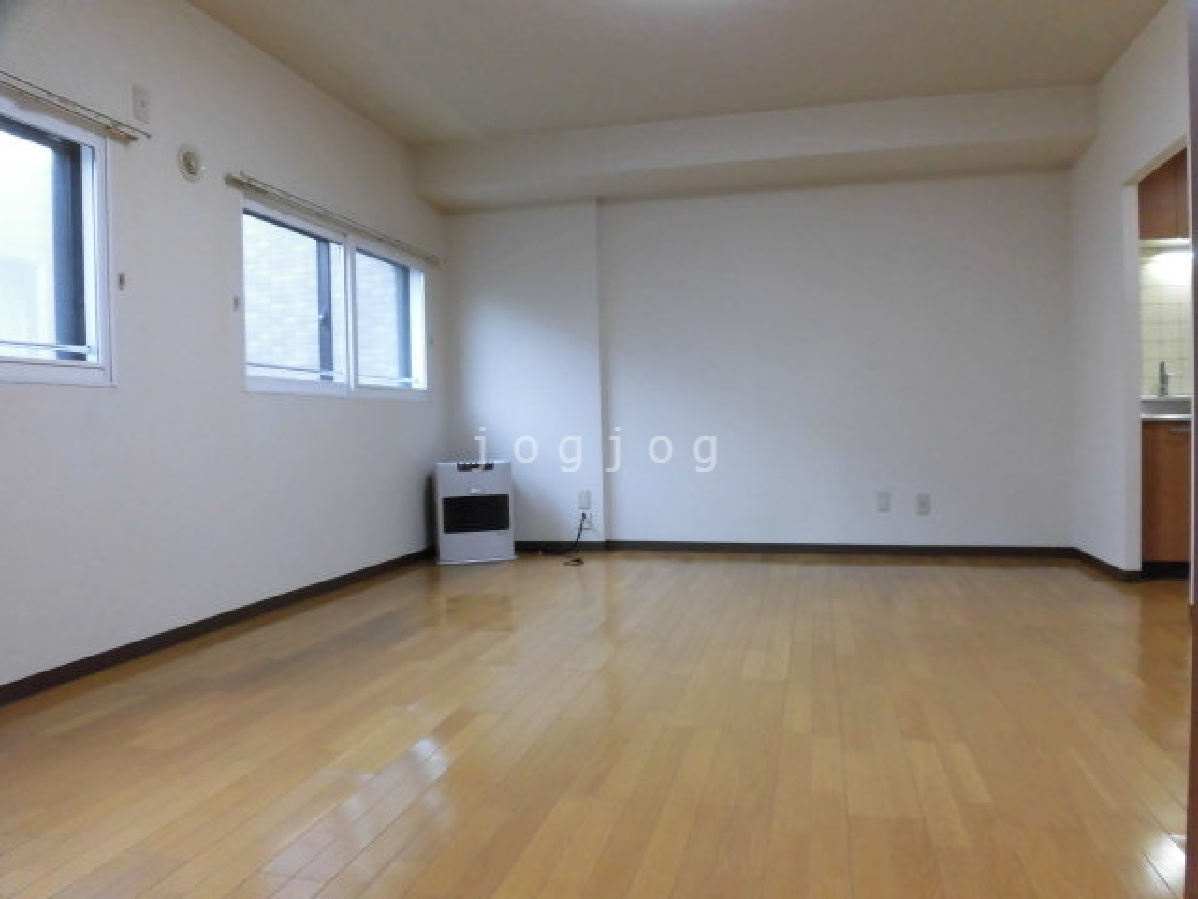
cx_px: 599
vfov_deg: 56.8
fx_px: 831
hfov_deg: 71.6
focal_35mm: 24
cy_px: 450
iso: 320
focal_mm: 4.3
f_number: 3.1
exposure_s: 1/30
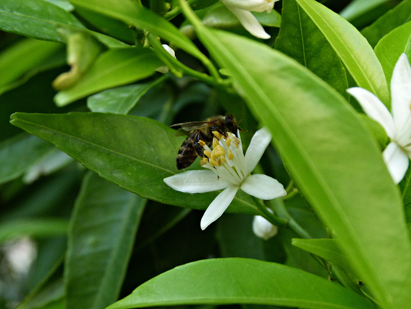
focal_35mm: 138
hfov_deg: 14.3
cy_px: 154
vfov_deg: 10.7
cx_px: 206
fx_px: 1638
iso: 250
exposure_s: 1/80
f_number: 3.6
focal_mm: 24.9
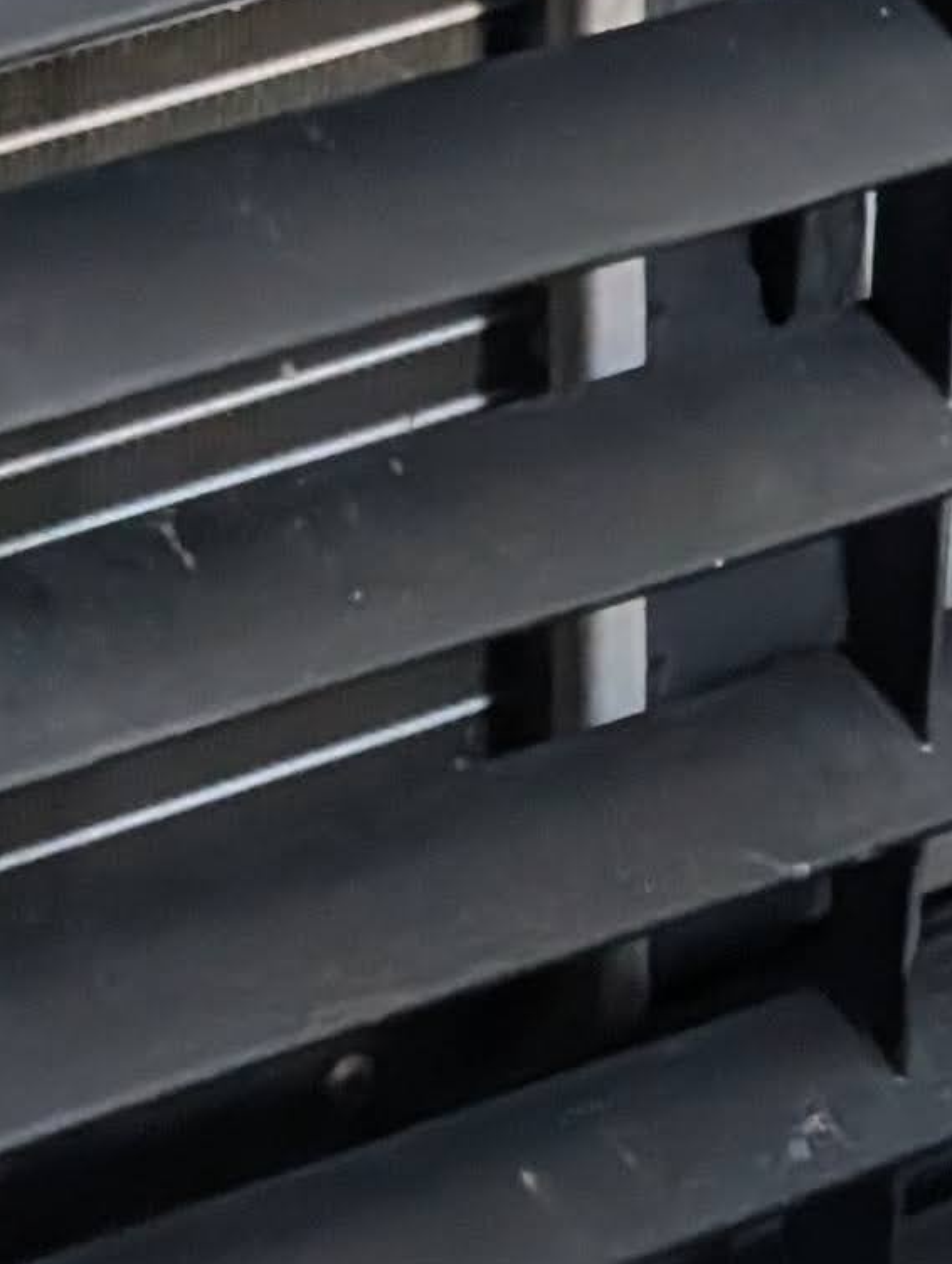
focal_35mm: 266
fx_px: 9732
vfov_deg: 7.2
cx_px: 1546
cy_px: 2304
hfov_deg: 5.5
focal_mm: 6.9
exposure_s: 1/151
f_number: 1.68
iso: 430
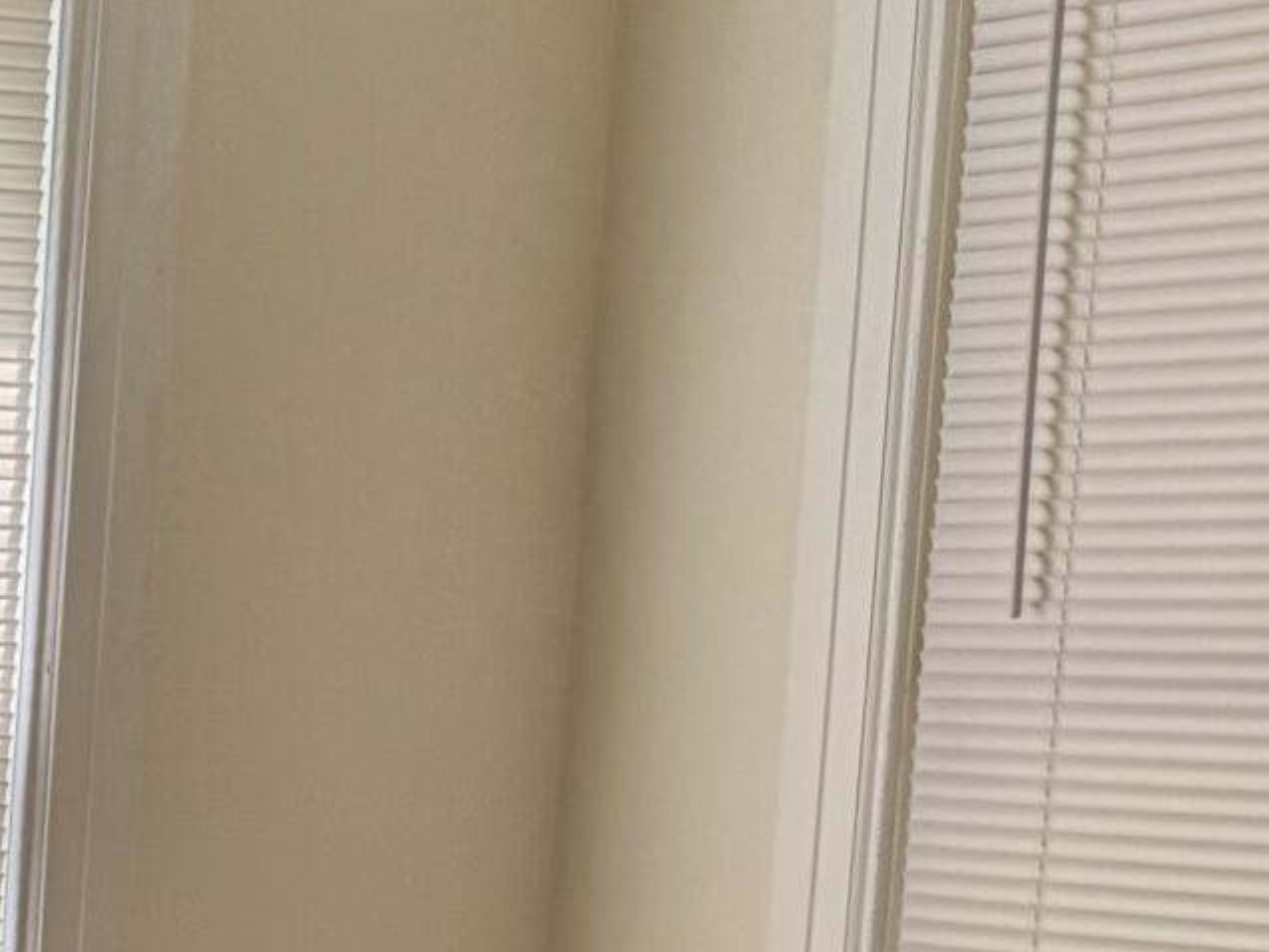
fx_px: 4143
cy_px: 1312
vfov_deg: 12.6
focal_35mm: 113
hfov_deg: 14.9
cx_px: -1092
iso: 80
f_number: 1.78
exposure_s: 1/358
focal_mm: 6.76
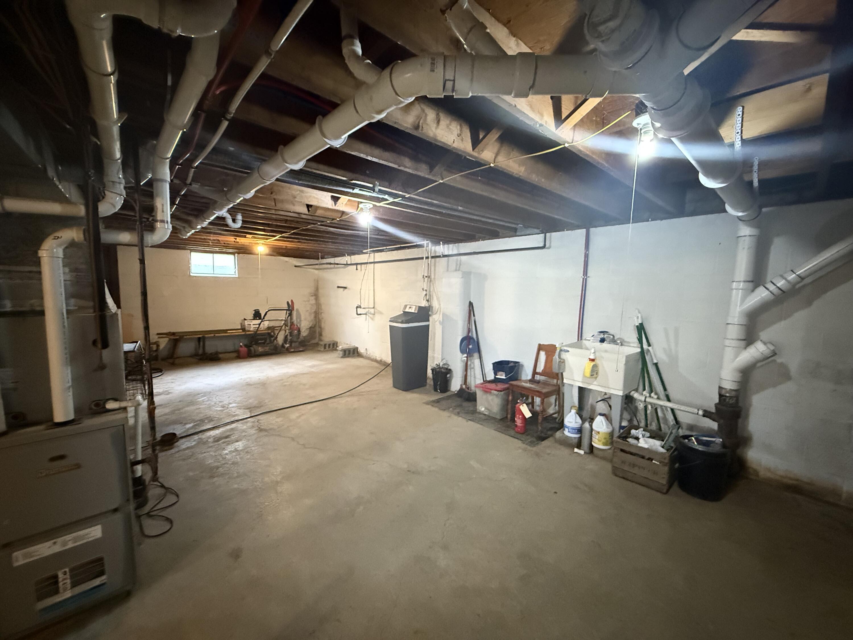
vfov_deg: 85.7
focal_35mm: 14
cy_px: 320
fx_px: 345
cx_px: 426
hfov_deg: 102.1
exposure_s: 1/60
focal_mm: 2.22
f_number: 2.2
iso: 1600
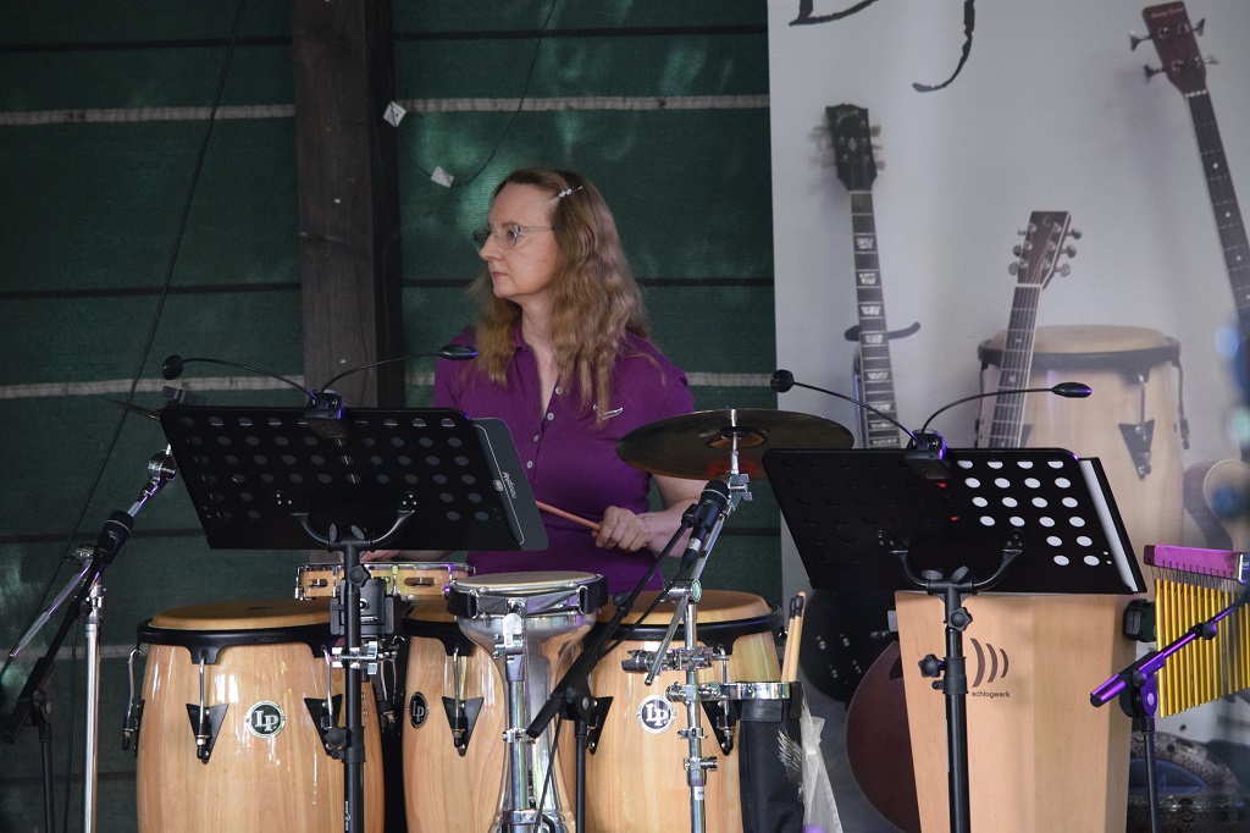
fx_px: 8070
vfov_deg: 5.9
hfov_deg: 8.9
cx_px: 625
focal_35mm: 232
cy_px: 416
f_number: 5
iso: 2200
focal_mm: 155
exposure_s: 1/125
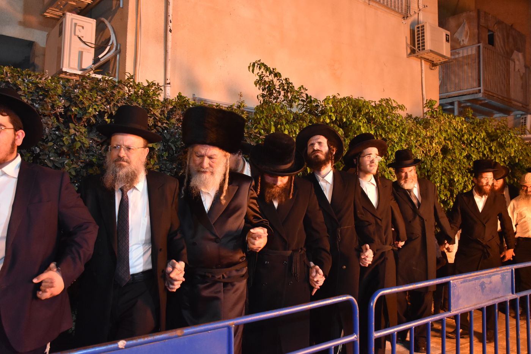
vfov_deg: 40.0
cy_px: 177
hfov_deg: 57.2
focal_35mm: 33
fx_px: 487
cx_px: 266
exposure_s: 1/60
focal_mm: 22
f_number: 5.6
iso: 2500
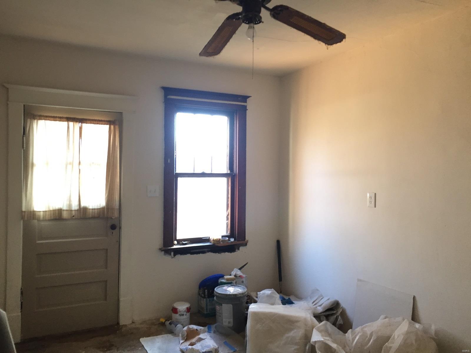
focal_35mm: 29
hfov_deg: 61.7
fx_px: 395
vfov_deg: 48.2
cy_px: 176
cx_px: 236
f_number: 2.2
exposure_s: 1/30
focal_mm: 4.15
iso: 125
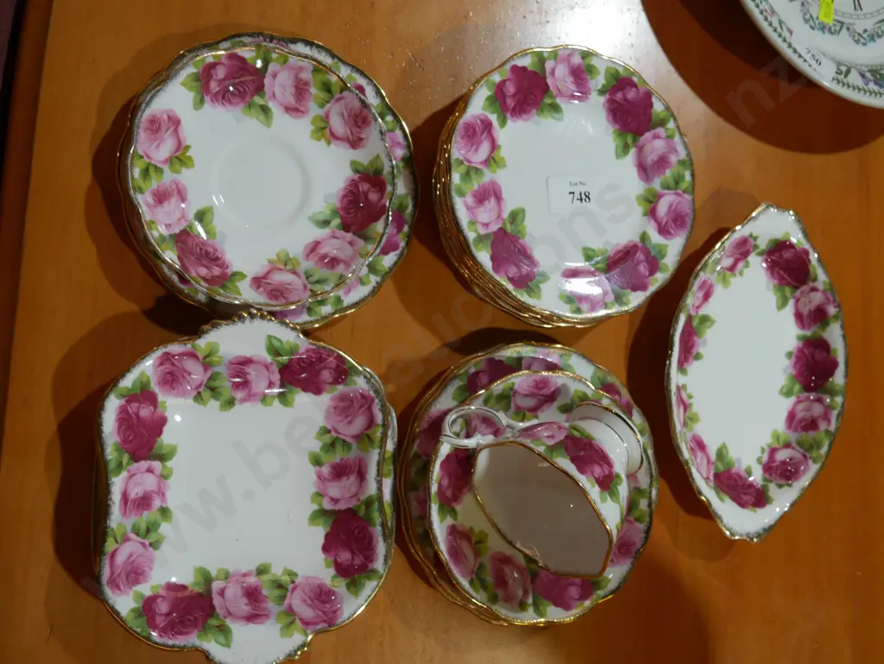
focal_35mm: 40
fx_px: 1022
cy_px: 332
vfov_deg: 36.0
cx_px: 442
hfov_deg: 46.8
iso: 200
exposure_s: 1/80
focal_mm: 20
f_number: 4.4
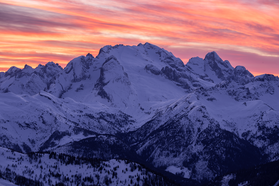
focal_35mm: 100
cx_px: 140
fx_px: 775
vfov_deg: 13.7
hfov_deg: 20.4
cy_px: 93
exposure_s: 1/2
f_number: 13
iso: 100
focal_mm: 100
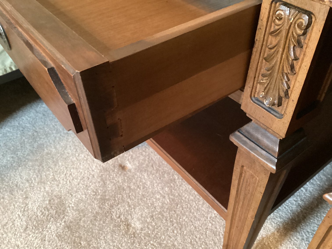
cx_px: 166
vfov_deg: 45.4
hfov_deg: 58.3
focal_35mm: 31
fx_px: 297
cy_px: 124
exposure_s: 1/25
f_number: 2.4
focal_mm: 3.3
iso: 640
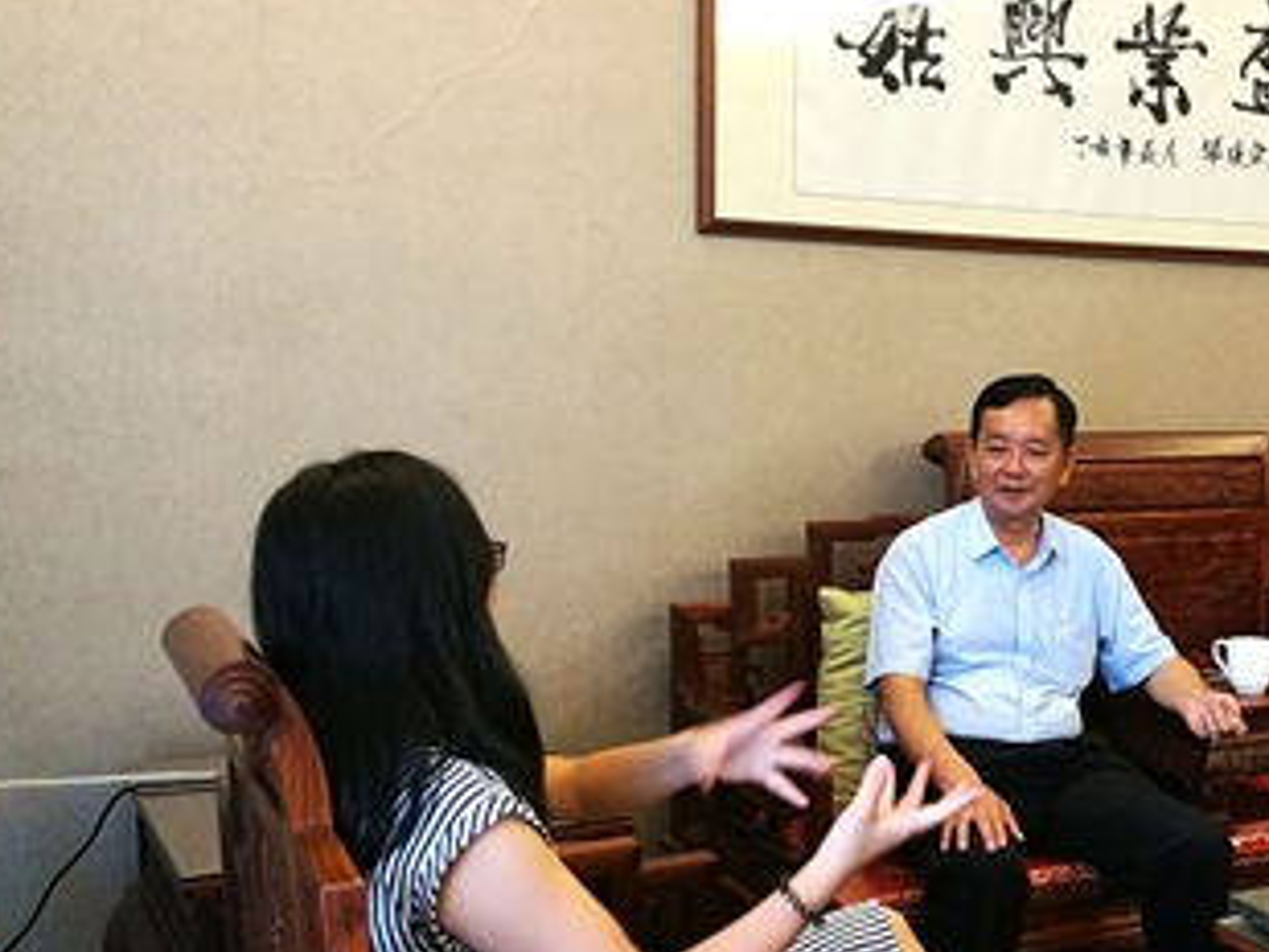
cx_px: 1006
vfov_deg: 30.2
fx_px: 1760
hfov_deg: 38.2
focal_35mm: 48
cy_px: 595
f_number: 2.2
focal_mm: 4.5
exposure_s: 1/33.3
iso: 320
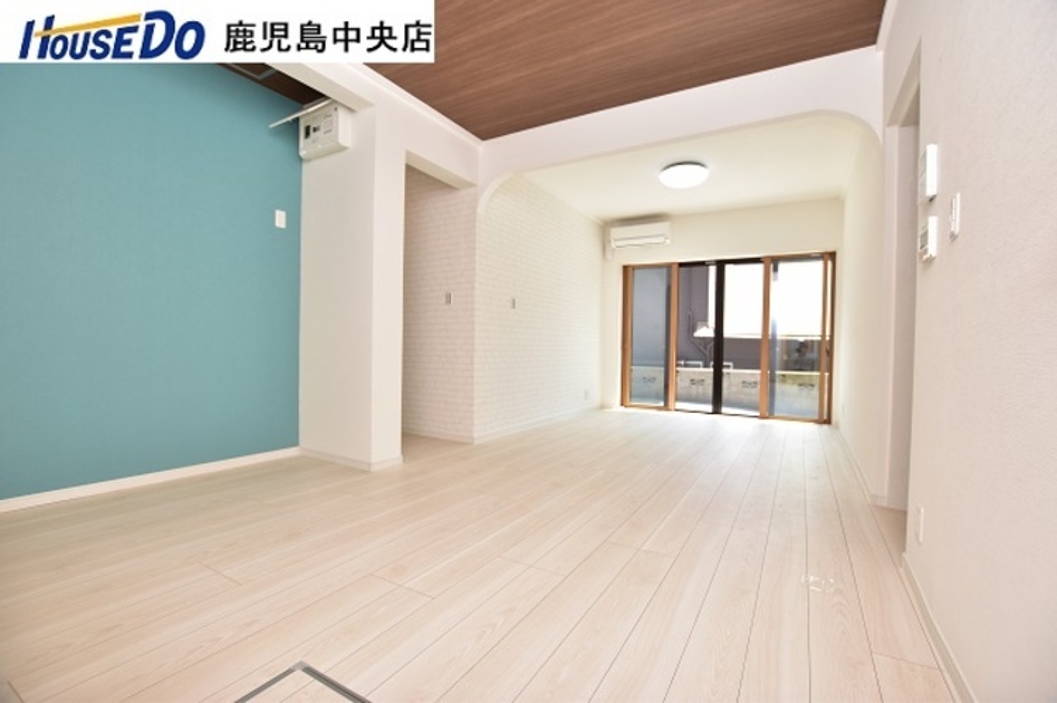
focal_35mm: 15
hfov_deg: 100.4
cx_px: 528
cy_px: 352
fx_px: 440
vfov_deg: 77.2
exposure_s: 1/200
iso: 160
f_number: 4.5
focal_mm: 10
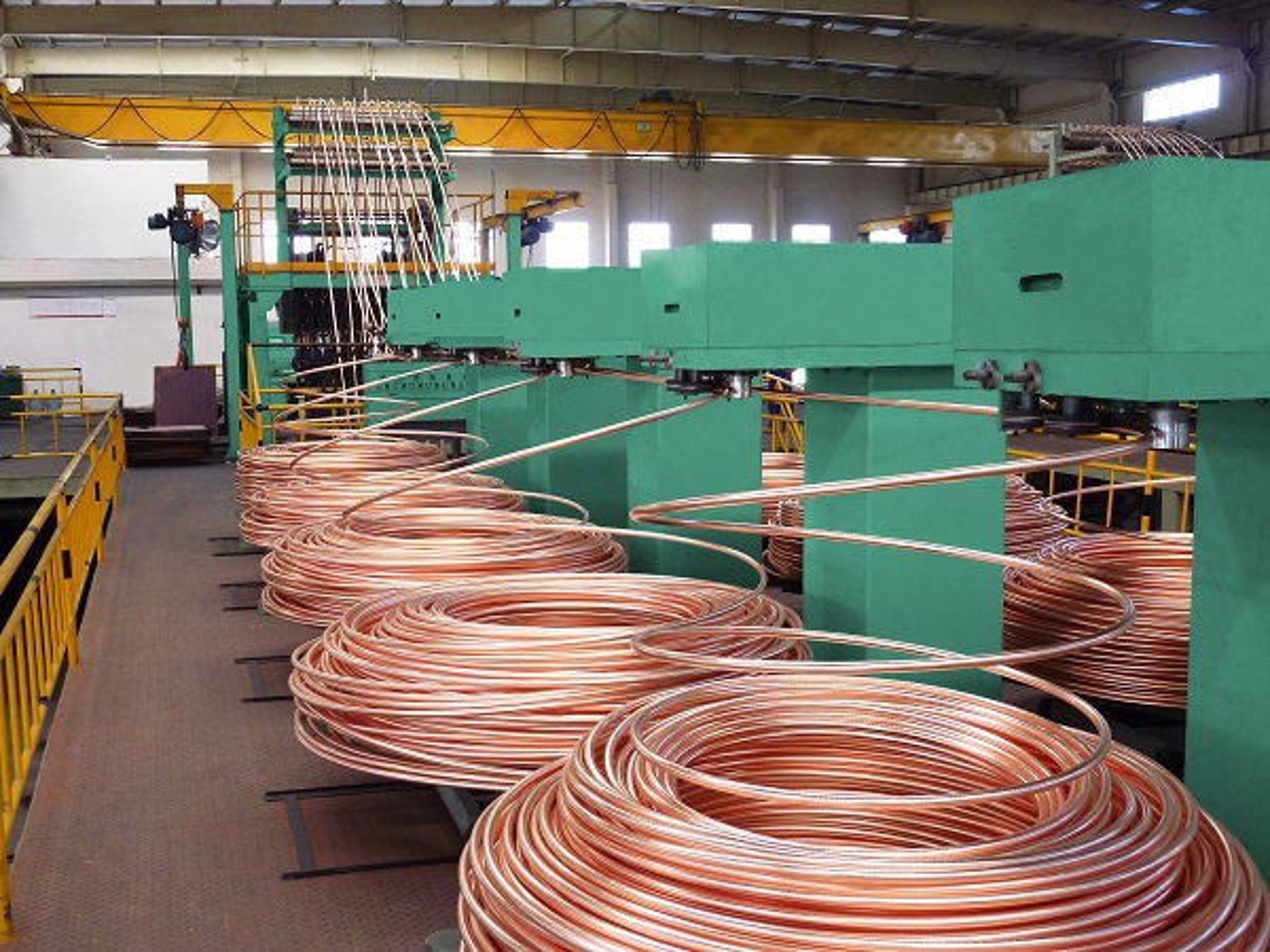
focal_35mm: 37
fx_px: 1357
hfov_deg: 50.1
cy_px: 476
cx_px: 635
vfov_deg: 38.7
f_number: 3.6
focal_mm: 6.1
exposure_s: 1/30
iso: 160
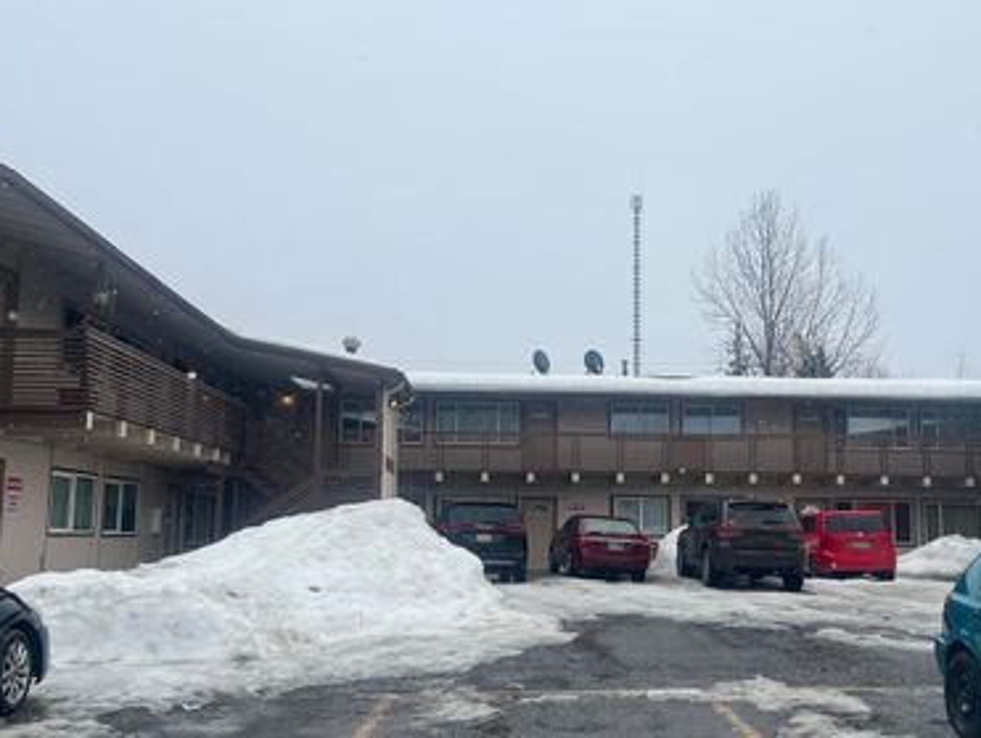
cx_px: 590
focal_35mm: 35
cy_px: 409
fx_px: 993
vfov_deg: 40.7
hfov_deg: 52.2
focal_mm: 5.7
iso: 50
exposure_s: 1/2299
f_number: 1.5
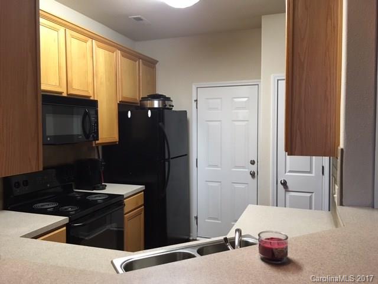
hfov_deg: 61.7
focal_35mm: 29
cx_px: 189
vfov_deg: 48.2
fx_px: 317
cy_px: 142
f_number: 2.2
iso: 125
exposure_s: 1/30
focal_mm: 4.15
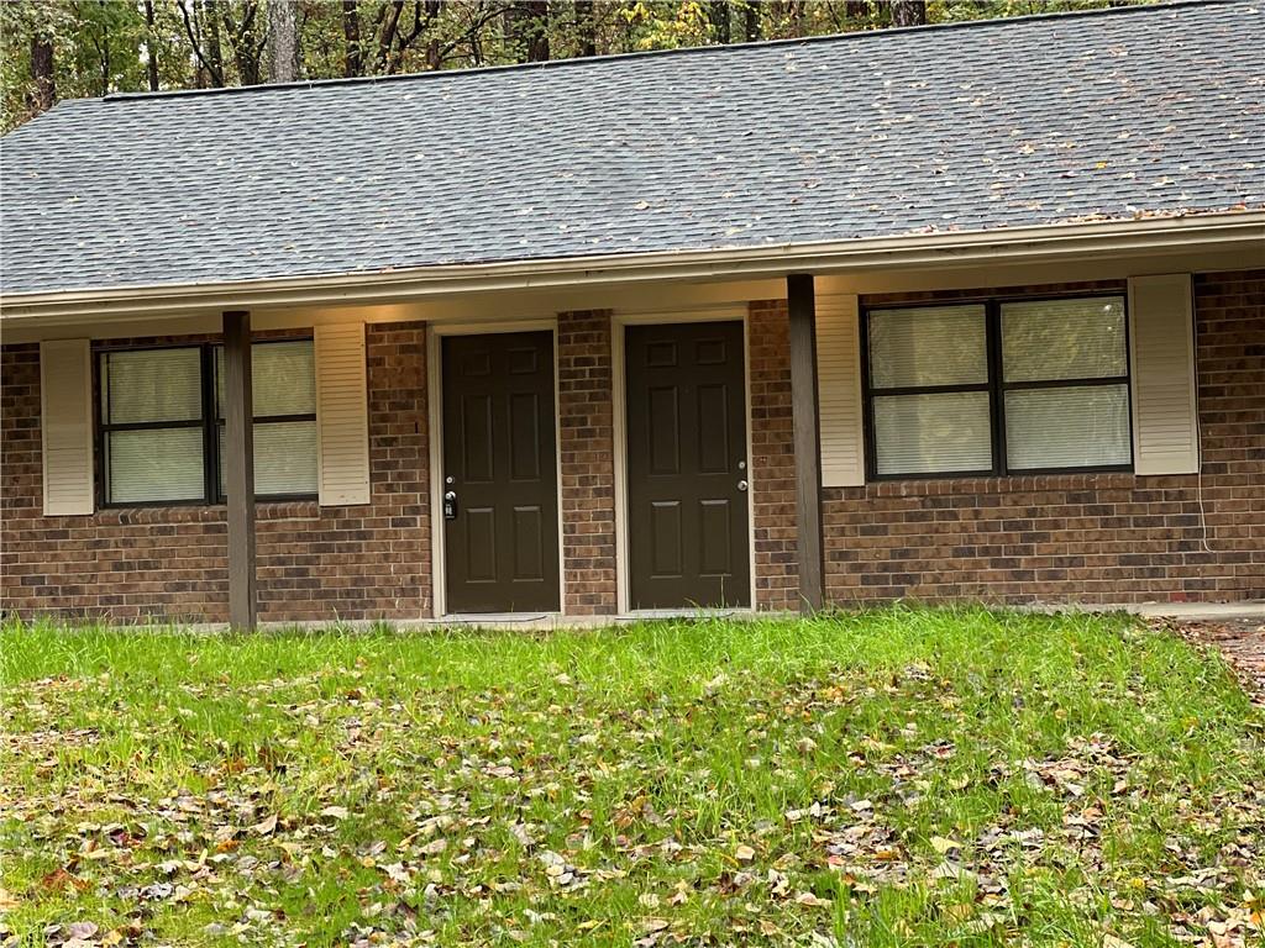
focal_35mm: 77
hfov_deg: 25.3
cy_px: 474
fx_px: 2814
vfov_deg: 19.1
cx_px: 632
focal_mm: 9
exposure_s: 1/121
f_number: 2.8
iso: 160
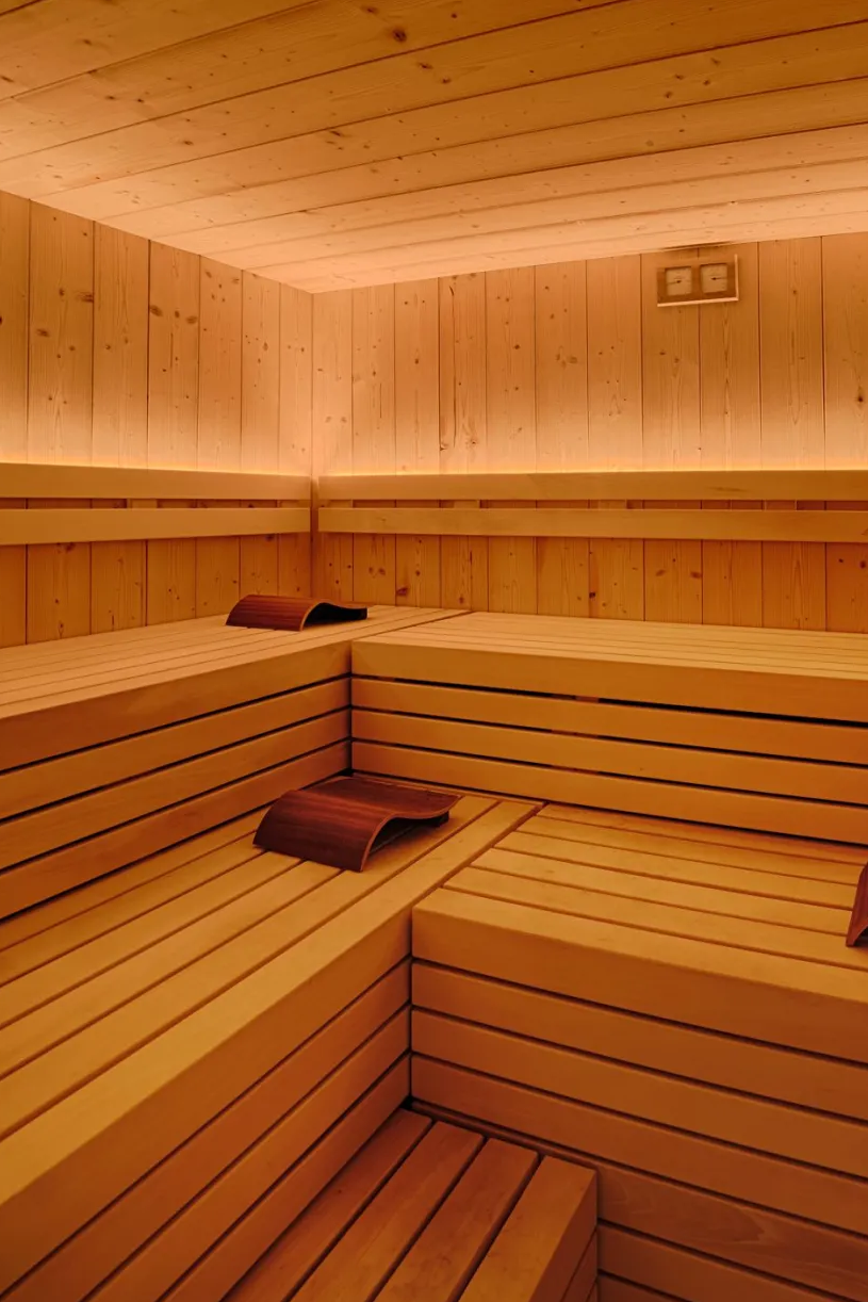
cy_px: 648
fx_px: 795
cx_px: 542
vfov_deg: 78.6
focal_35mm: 22
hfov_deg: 56.6
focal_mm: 14
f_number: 5.6
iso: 31
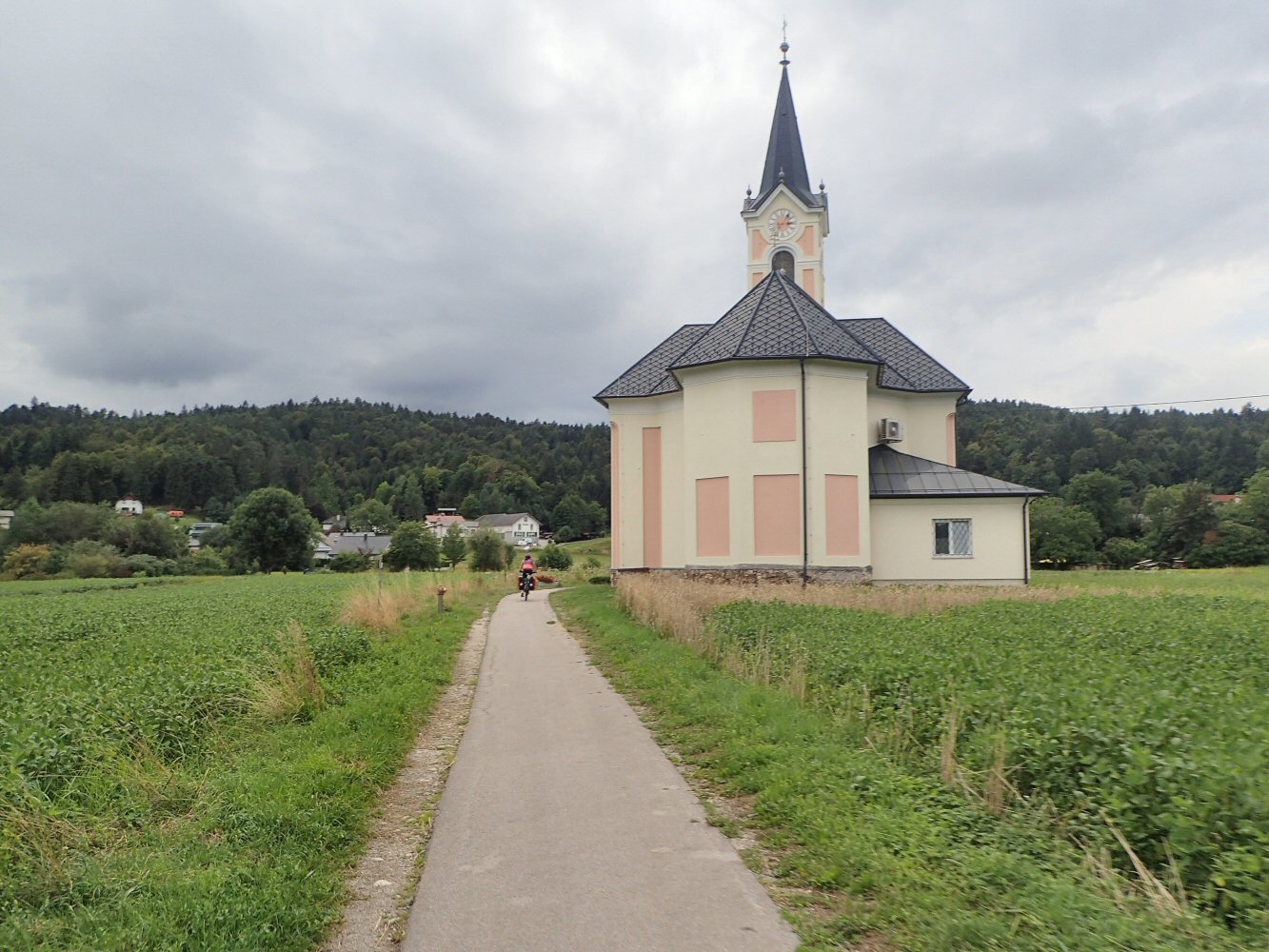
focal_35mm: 25
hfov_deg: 69.4
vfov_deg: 54.9
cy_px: 476
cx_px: 634
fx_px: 917
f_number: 8
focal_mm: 4.5
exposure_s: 1/160
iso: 100
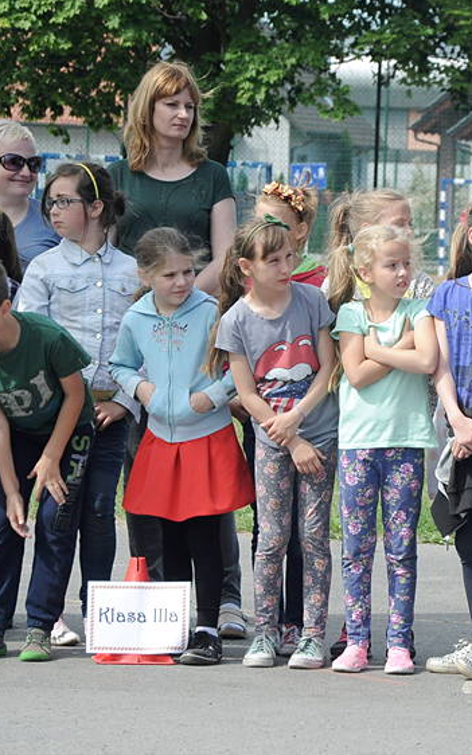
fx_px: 4999
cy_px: 377
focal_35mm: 243
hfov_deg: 5.4
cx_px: 383
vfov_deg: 8.6
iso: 800
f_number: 8
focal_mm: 105
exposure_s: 1/1000
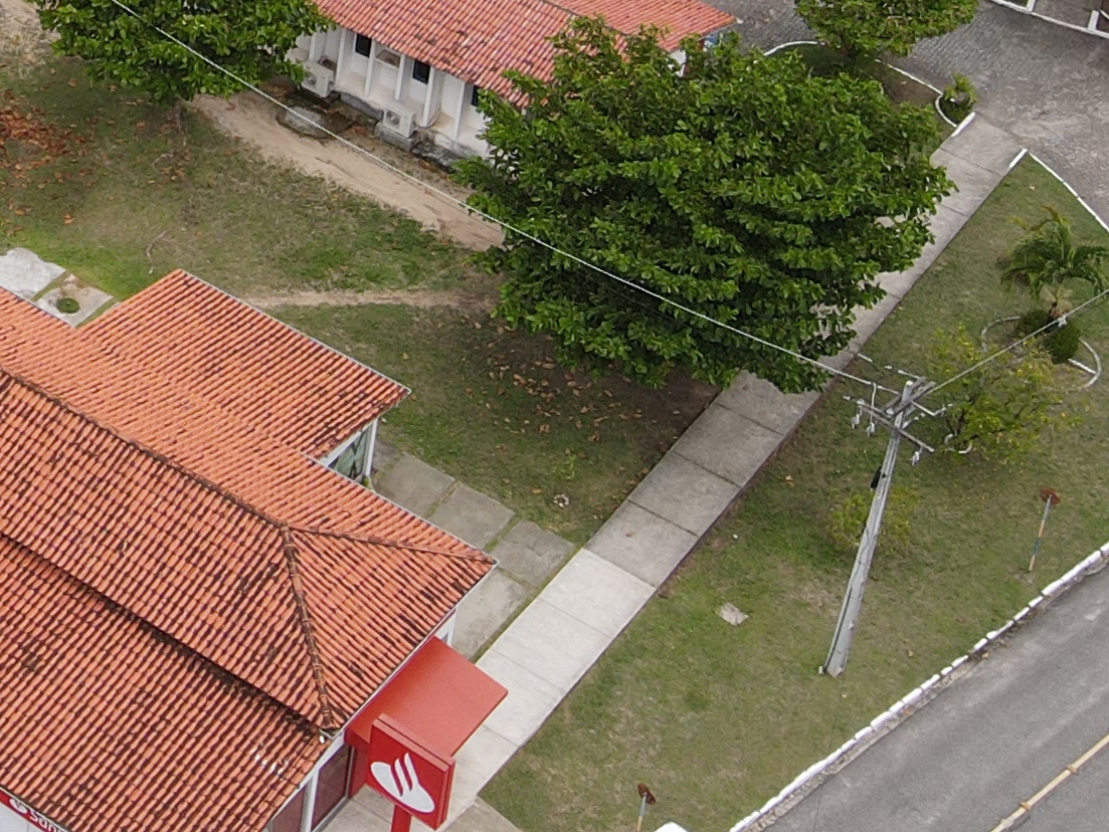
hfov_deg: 20.5
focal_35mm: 87
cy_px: -279
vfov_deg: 16.0
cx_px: -342
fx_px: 2788
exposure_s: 1/500
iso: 100
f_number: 2.8
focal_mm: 4.5
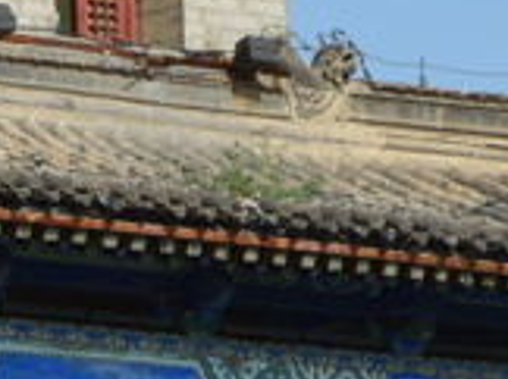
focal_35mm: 292
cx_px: -668
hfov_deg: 6.5
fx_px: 4279
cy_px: 321
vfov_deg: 5.1
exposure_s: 1/400
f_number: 11
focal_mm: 32
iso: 400
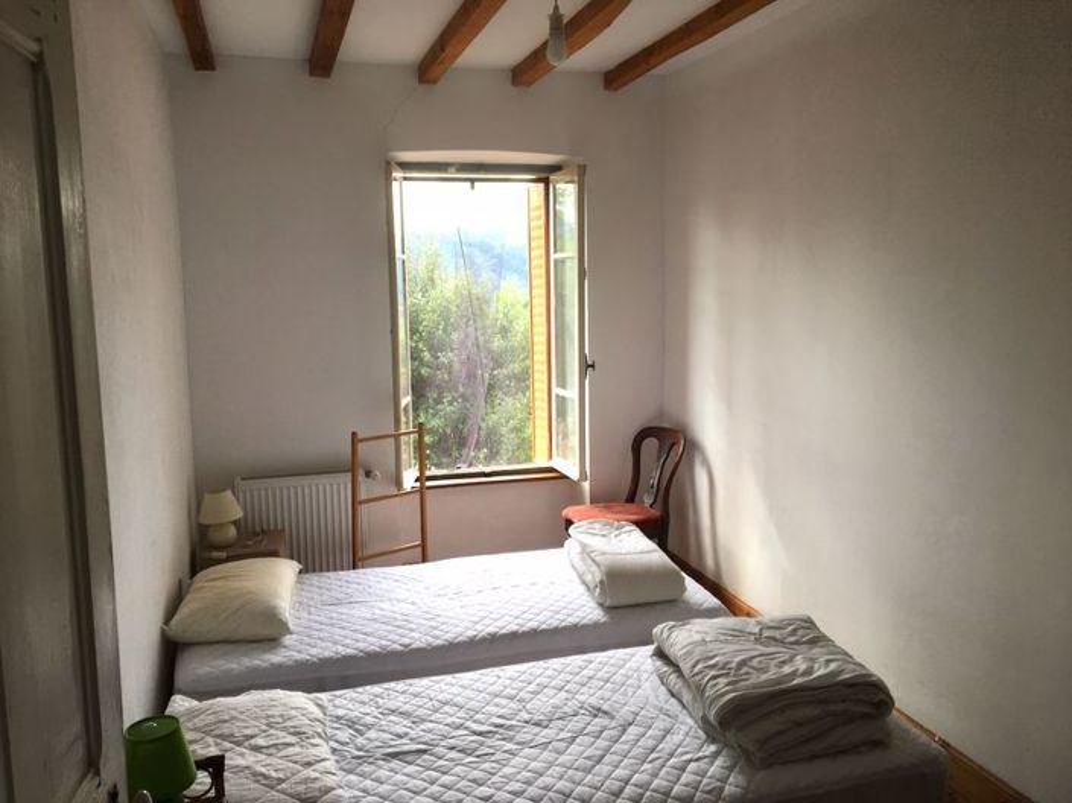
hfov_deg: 61.7
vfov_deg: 48.2
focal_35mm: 29
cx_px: 536
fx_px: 898
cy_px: 402
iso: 32
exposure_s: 1/100
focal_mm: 4.15
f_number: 2.2
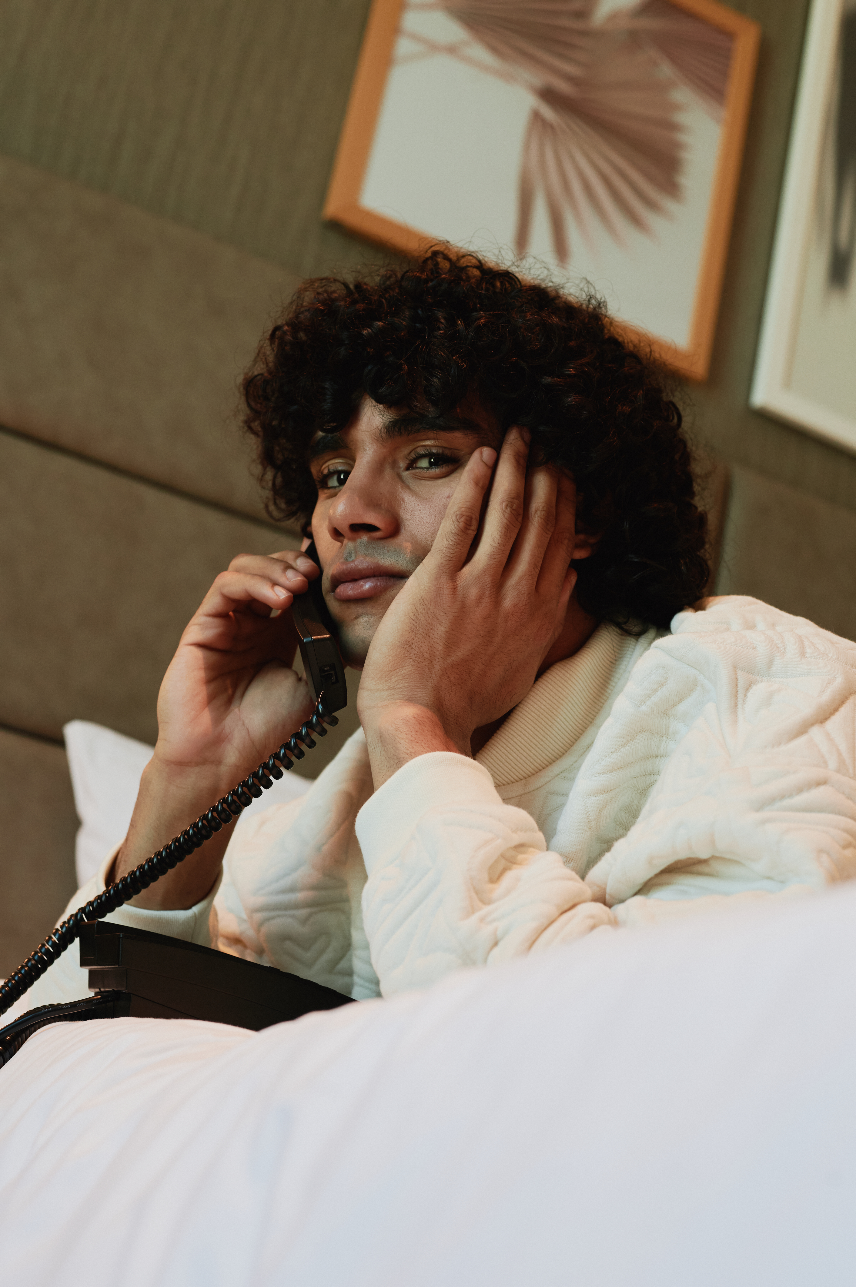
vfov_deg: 39.6
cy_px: 644
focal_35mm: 50
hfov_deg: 27.0
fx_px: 1786
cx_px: 428
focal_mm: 50
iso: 1600
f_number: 4
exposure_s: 1/160
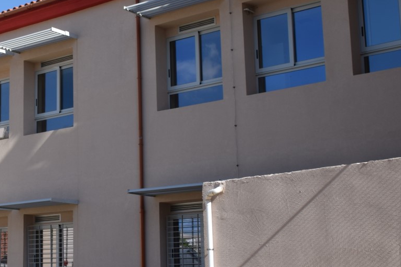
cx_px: 80
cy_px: 137
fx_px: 814
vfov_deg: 18.7
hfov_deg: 27.1
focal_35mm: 73
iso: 100
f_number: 10
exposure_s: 1/200
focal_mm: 23
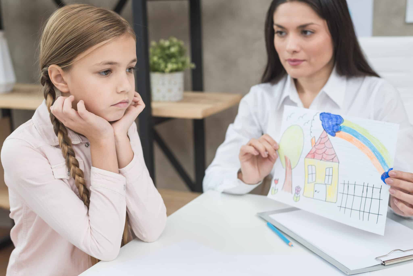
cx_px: 206
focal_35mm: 50
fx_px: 574
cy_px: 138
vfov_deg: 27.0
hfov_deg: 39.6
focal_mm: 50
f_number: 3.5
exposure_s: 1/160
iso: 320
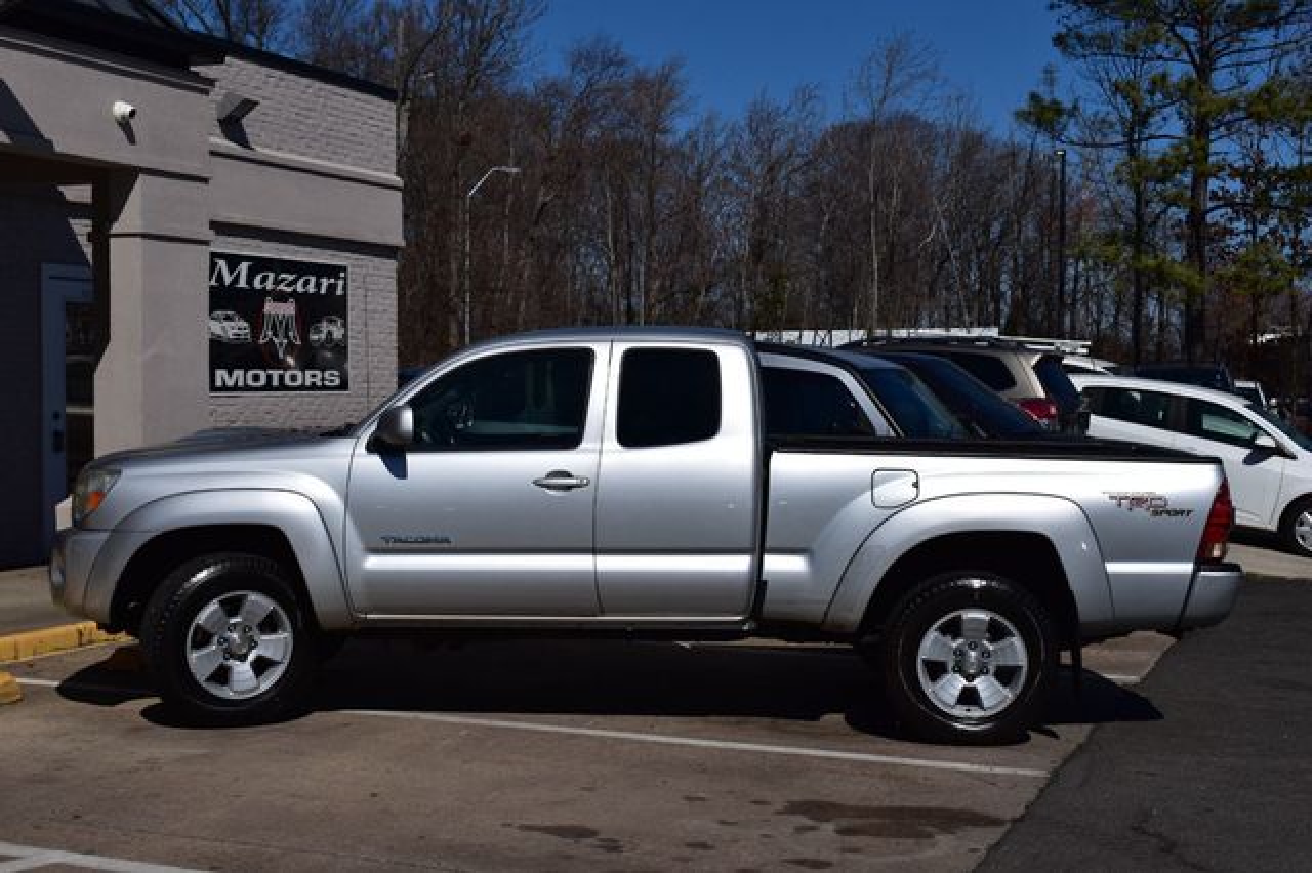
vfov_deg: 25.7
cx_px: 656
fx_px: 1912
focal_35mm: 52
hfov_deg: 37.9
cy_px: 436
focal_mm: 35
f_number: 13
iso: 200
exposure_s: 1/1000
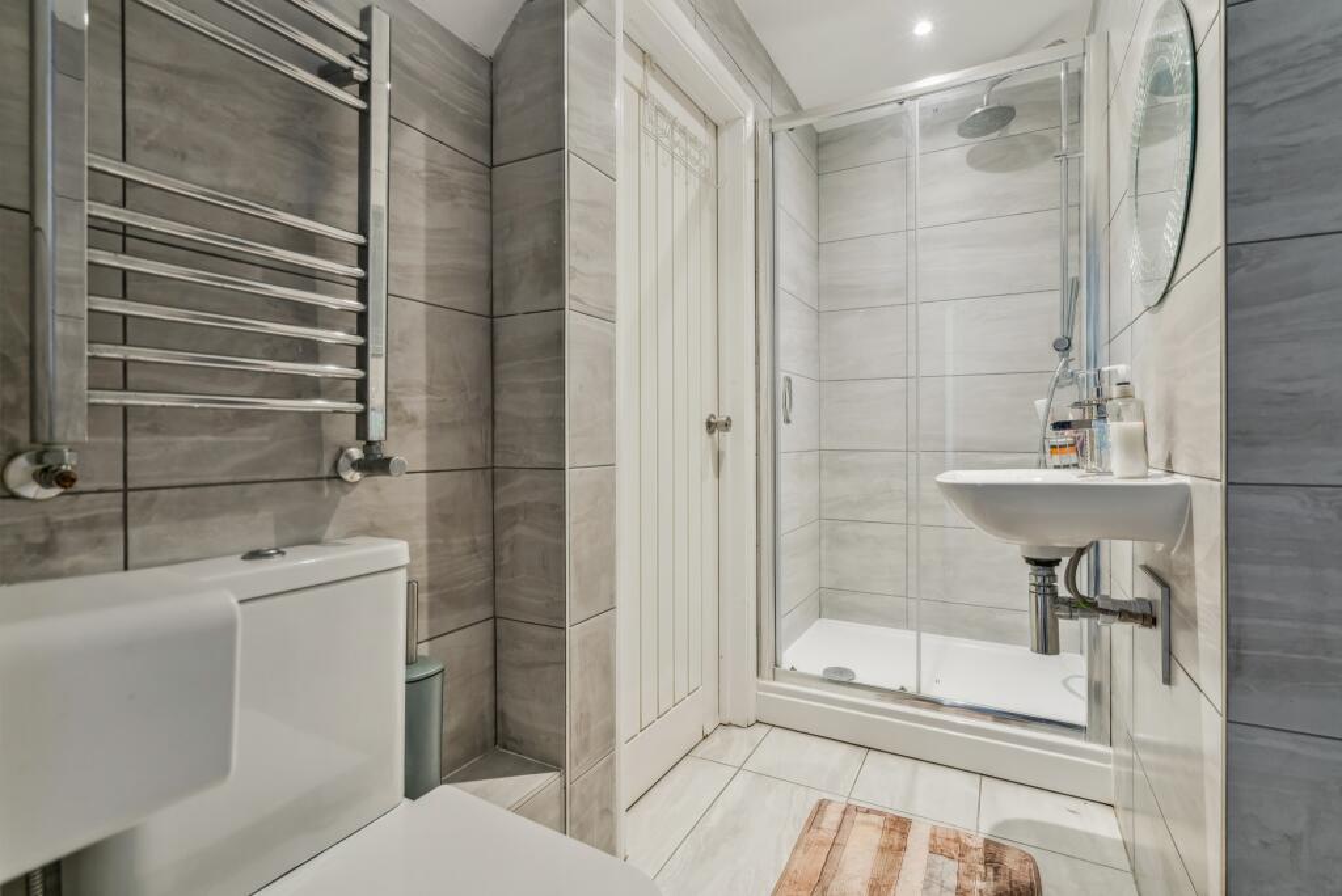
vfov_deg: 73.8
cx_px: 671
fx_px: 597
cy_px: 448
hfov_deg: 96.7
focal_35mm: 16
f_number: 6.3
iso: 1600
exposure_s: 1/50
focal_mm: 16
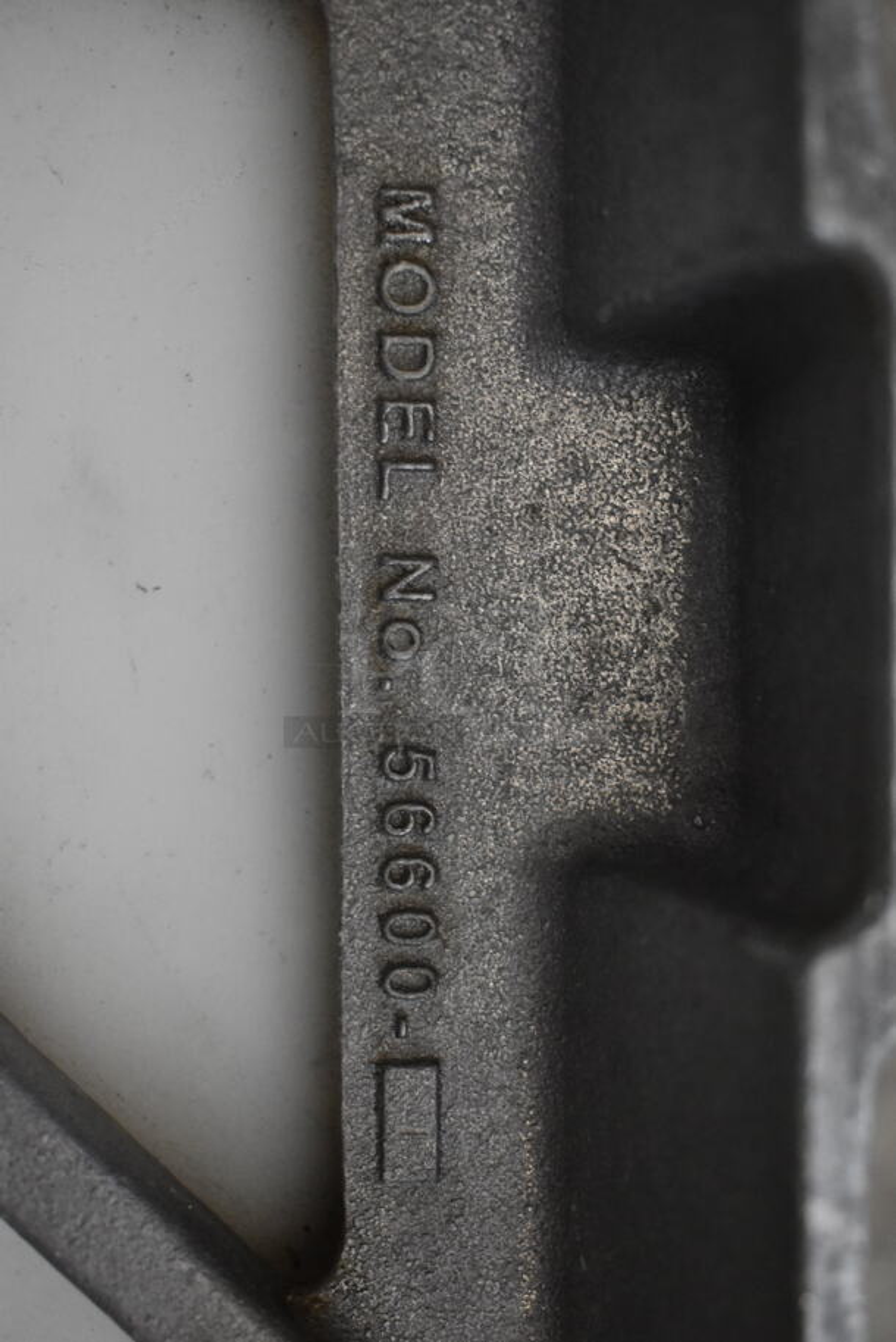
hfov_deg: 30.9
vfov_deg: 44.9
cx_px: 448
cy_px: 671
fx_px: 1621
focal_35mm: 44
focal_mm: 29
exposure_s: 1/50
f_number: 4.2
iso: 2800
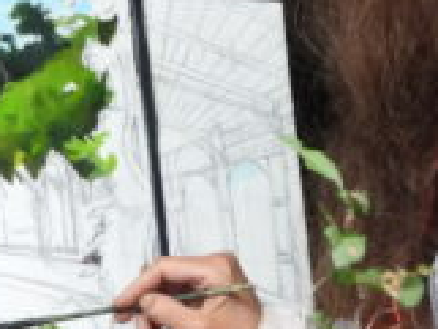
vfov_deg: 0.5
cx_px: 250
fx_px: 38013
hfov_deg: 0.7
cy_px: 24
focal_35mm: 3002
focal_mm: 125
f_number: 5.6
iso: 200
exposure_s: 1/125
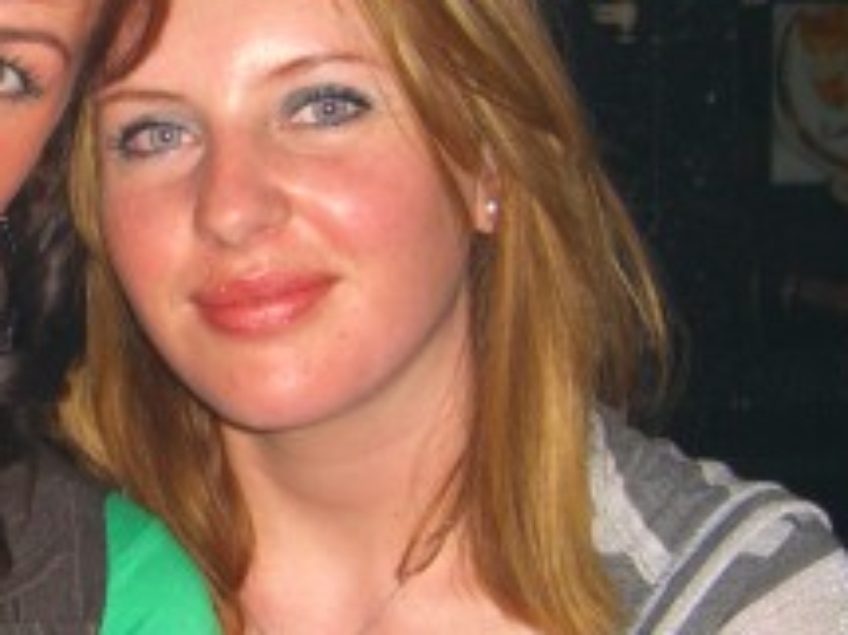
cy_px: 327
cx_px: -99
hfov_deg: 17.9
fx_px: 2595
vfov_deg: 13.9
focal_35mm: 106
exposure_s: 1/60
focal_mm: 7.9
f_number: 2.8
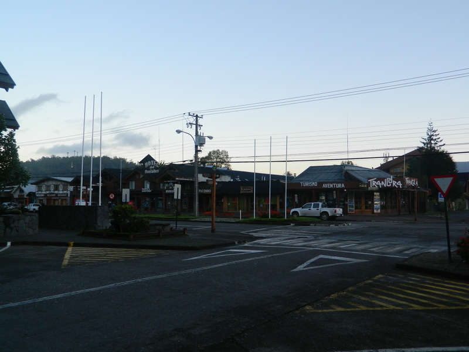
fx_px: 420
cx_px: 234
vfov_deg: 45.4
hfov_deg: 58.4
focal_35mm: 31
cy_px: 176
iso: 80
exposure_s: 1/100
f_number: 3.2
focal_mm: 5.6
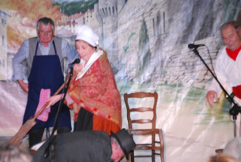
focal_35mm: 174
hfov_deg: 11.8
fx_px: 1168
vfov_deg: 7.9
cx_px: 120
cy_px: 81
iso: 1600
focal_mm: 116
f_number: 4.8
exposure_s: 1/60
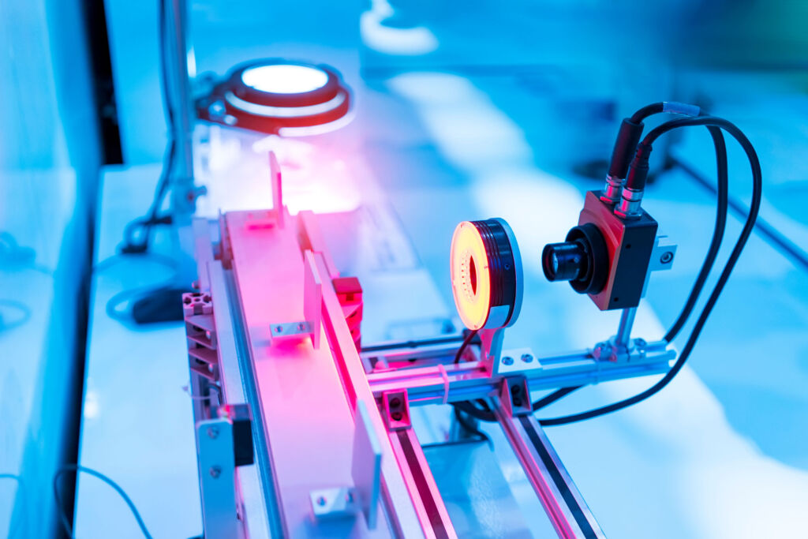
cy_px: 270
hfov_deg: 54.4
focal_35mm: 35
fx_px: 786
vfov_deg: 37.9
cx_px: 404
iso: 400
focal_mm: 35
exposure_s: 1/500
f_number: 3.2
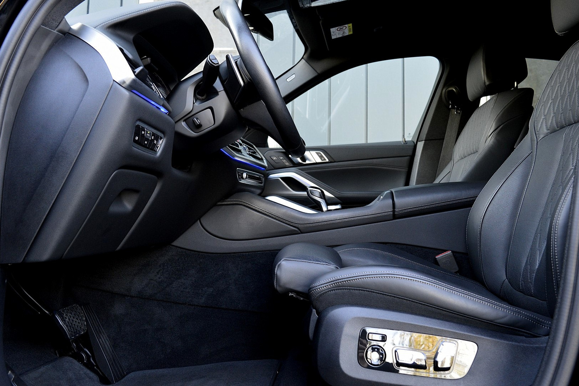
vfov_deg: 41.7
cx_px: 290
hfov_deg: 59.5
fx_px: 507
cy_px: 193
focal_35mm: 32
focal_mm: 21
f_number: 5.6
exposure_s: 1/60
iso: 800
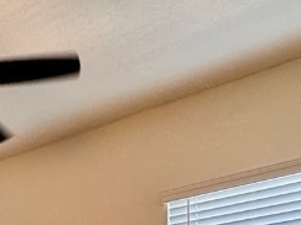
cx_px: -32
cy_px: 373
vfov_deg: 19.9
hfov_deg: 29.4
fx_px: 513
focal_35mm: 59
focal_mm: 2.22
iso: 200
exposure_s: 1/120
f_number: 2.2
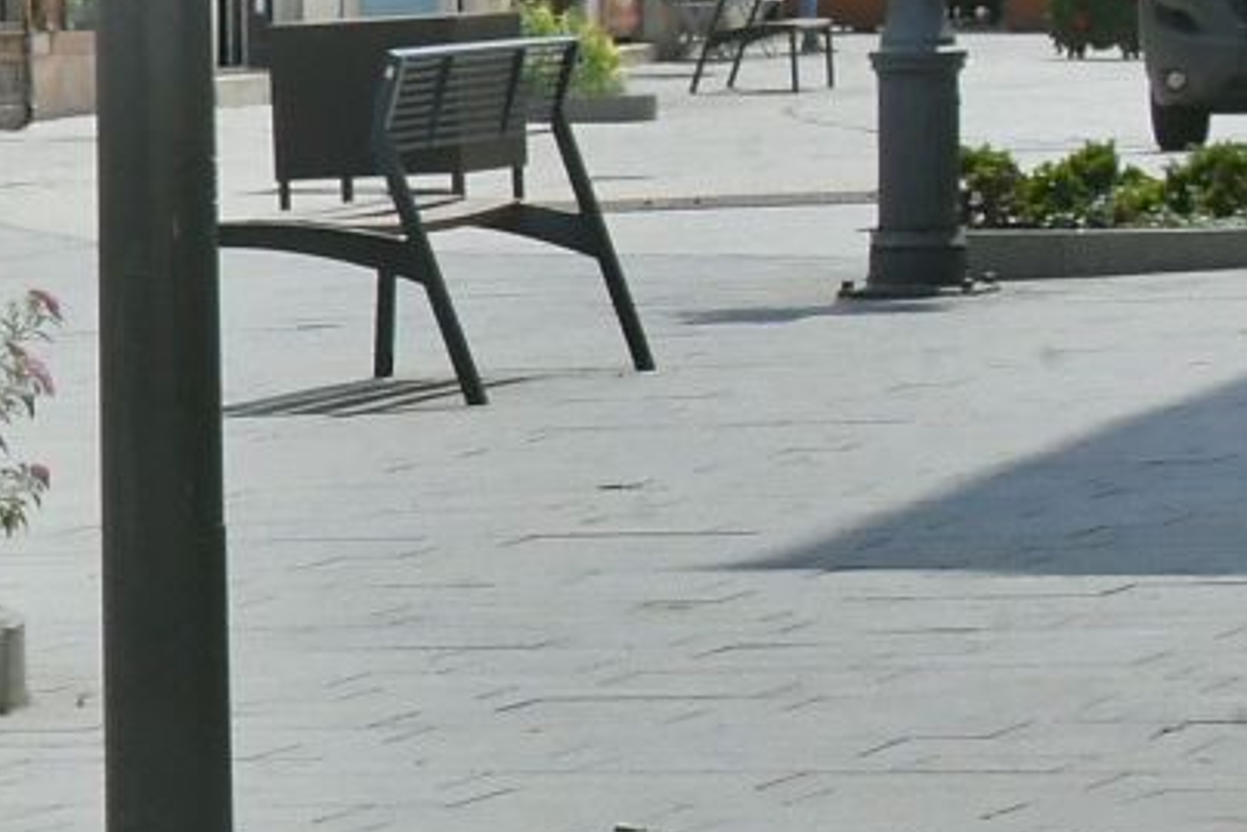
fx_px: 9910
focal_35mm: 286
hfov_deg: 7.0
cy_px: 642
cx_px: -965
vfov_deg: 4.8
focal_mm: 48
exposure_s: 1/1600
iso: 5000
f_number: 20
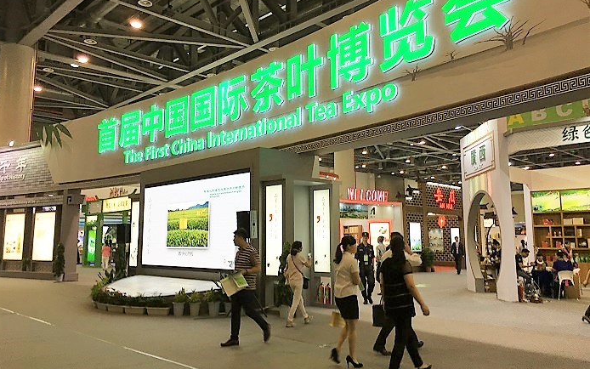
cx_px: 293
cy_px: 171
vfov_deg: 40.6
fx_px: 499
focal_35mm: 31
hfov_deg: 61.2
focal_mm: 4.15
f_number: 2.2
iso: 32
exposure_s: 1/50
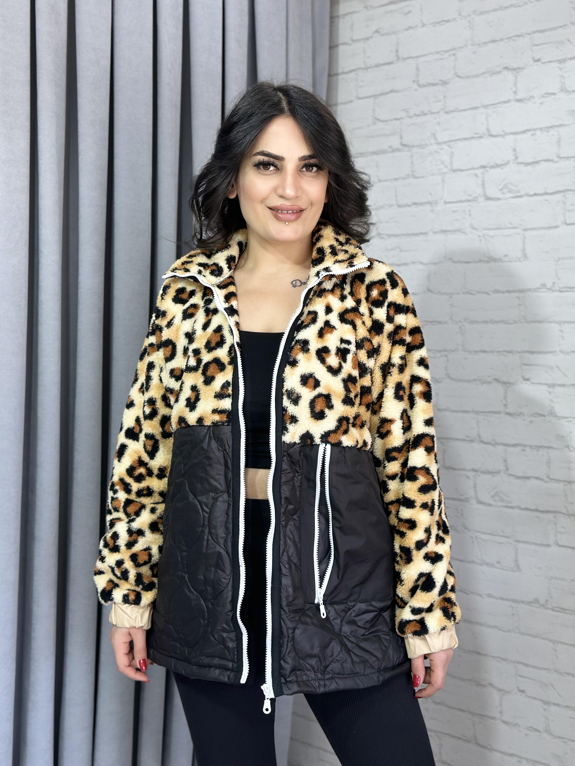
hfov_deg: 30.3
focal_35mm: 48
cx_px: 288
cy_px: 383
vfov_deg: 39.7
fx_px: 1063
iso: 80
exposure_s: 1/100
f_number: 1.78
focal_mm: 6.86
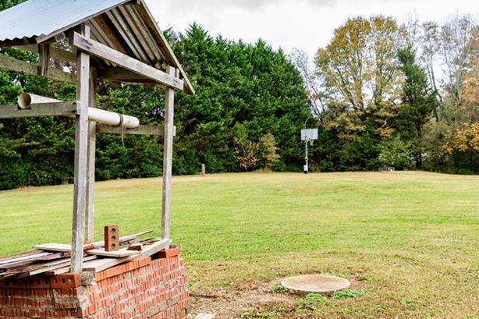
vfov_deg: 33.3
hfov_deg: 48.4
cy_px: 180
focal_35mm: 40
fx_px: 532
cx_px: 267
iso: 80
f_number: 8
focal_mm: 24
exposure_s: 1/50
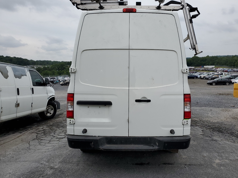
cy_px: 84
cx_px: 124
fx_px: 192
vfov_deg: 49.7
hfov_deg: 63.4
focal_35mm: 28
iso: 50
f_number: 1.5
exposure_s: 1/3333
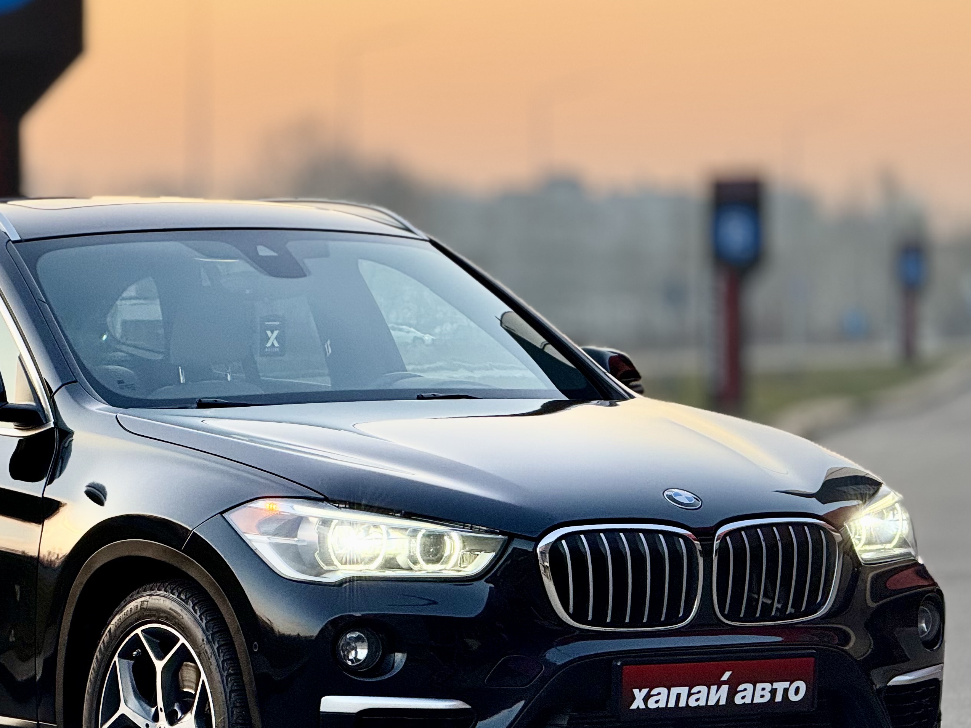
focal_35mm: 190
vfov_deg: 7.8
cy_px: 492
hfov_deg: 10.4
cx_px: 246
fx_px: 5329
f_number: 2.8
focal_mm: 15.66
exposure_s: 1/99
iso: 64
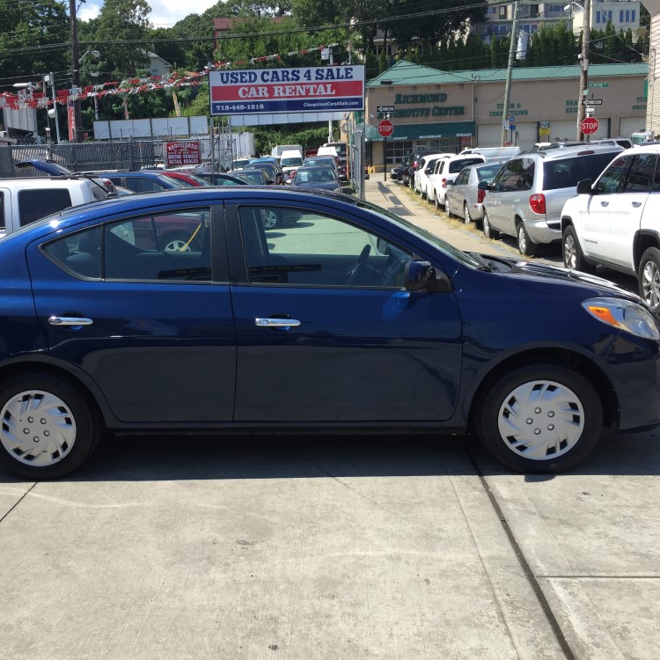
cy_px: 334
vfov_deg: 47.2
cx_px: 266
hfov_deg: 47.0
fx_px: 755
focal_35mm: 35
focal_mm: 4.15
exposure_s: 1/1130
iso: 32
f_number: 2.2
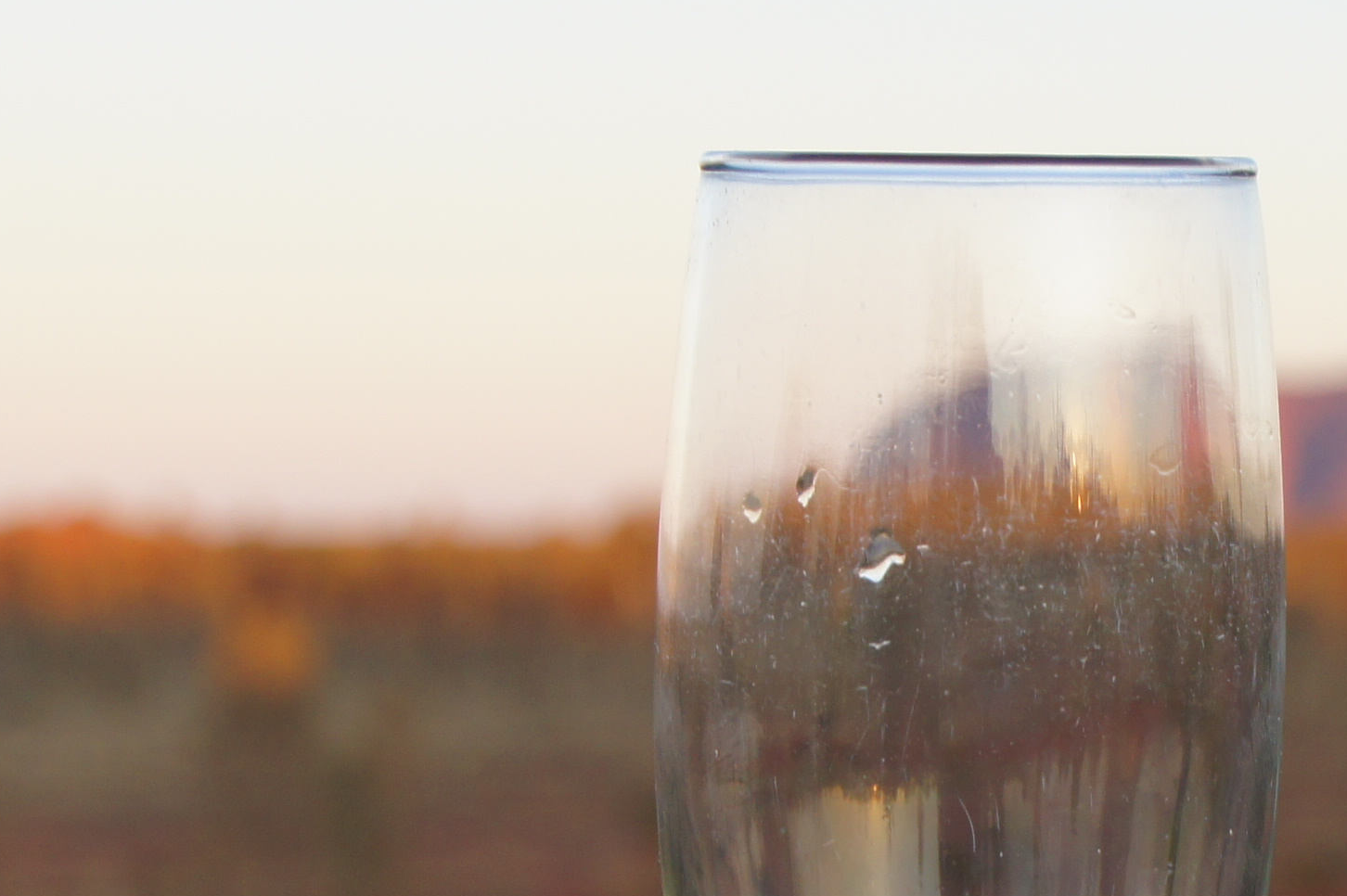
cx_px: 1188
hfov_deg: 14.8
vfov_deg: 9.9
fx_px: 5144
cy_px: 702
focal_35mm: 138
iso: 200
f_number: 5.6
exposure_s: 1/80
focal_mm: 29
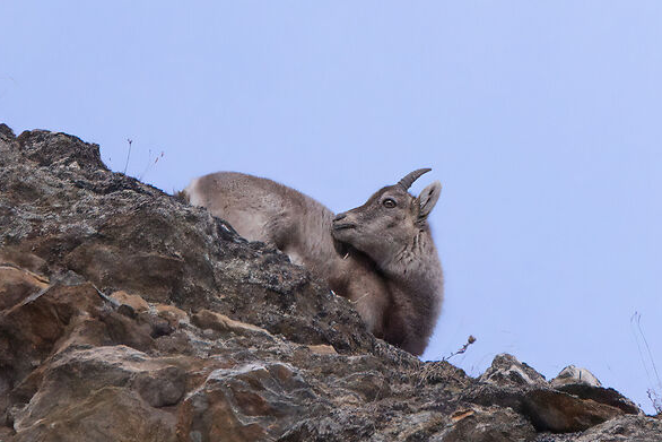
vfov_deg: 0.7
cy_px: 289
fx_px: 34633
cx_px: 158
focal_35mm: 1883
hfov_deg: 1.1
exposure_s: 1/1600
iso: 2200
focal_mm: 460
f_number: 8
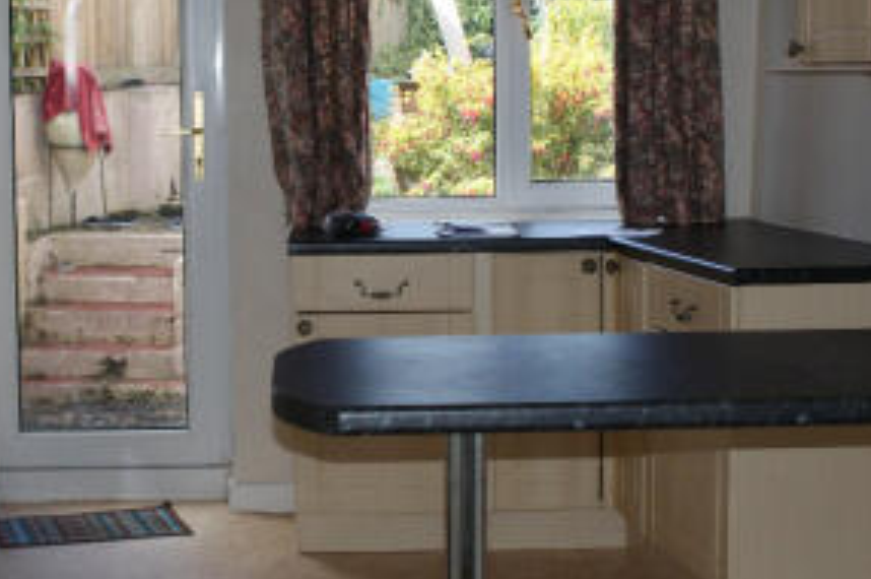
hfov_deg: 27.0
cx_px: 368
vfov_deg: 18.1
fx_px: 1812
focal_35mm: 75
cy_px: 233
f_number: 5
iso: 250
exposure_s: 1/160
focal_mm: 30
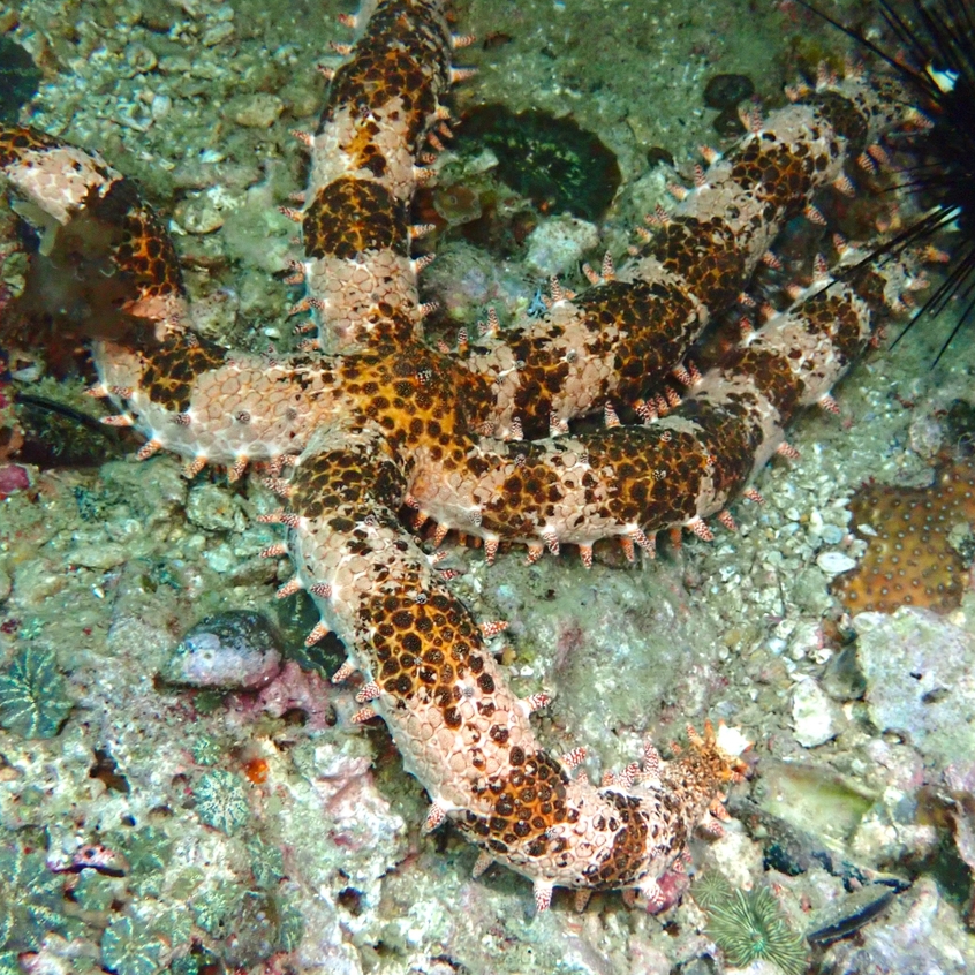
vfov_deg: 30.6
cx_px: 494
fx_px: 1785
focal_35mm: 56
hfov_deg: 30.6
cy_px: 486
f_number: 4.5
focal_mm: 8.4
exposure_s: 1/100
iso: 1000
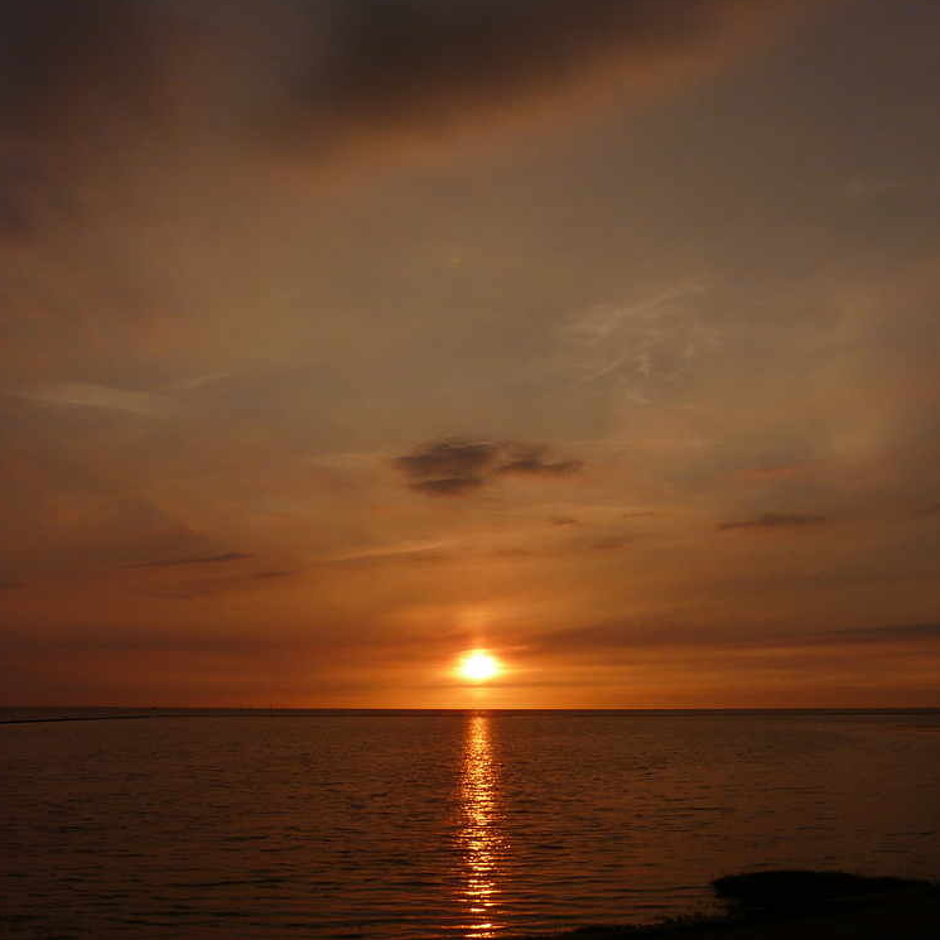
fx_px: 1045
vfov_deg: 48.4
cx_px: 472
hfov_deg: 48.5
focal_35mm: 34
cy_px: 479
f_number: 5.6
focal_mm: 4.6
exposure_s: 1/400
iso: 100
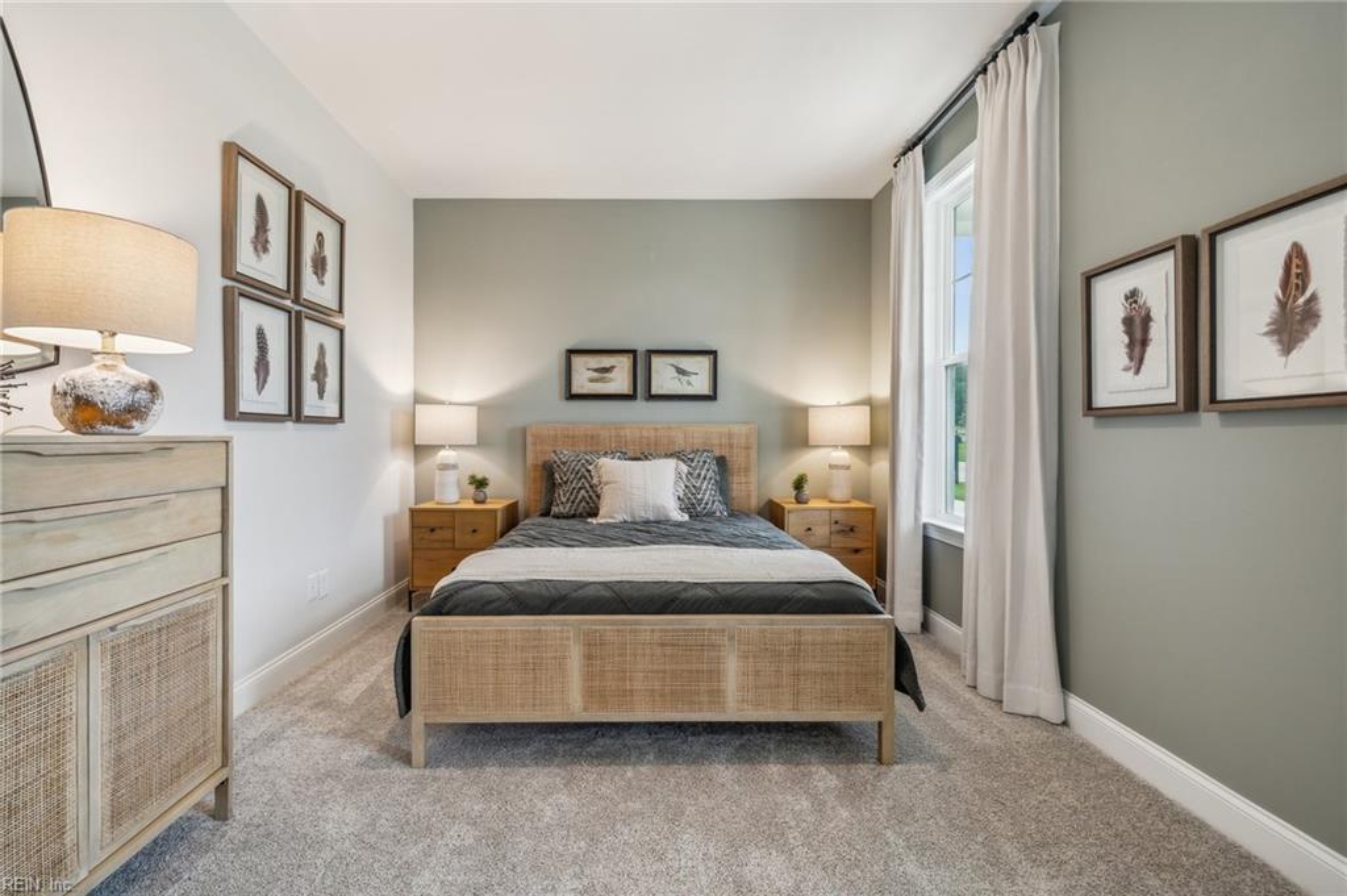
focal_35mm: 14
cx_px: 674
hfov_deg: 104.3
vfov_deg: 81.1
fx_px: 523
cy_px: 448
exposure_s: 1/25
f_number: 7.1
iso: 160
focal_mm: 14
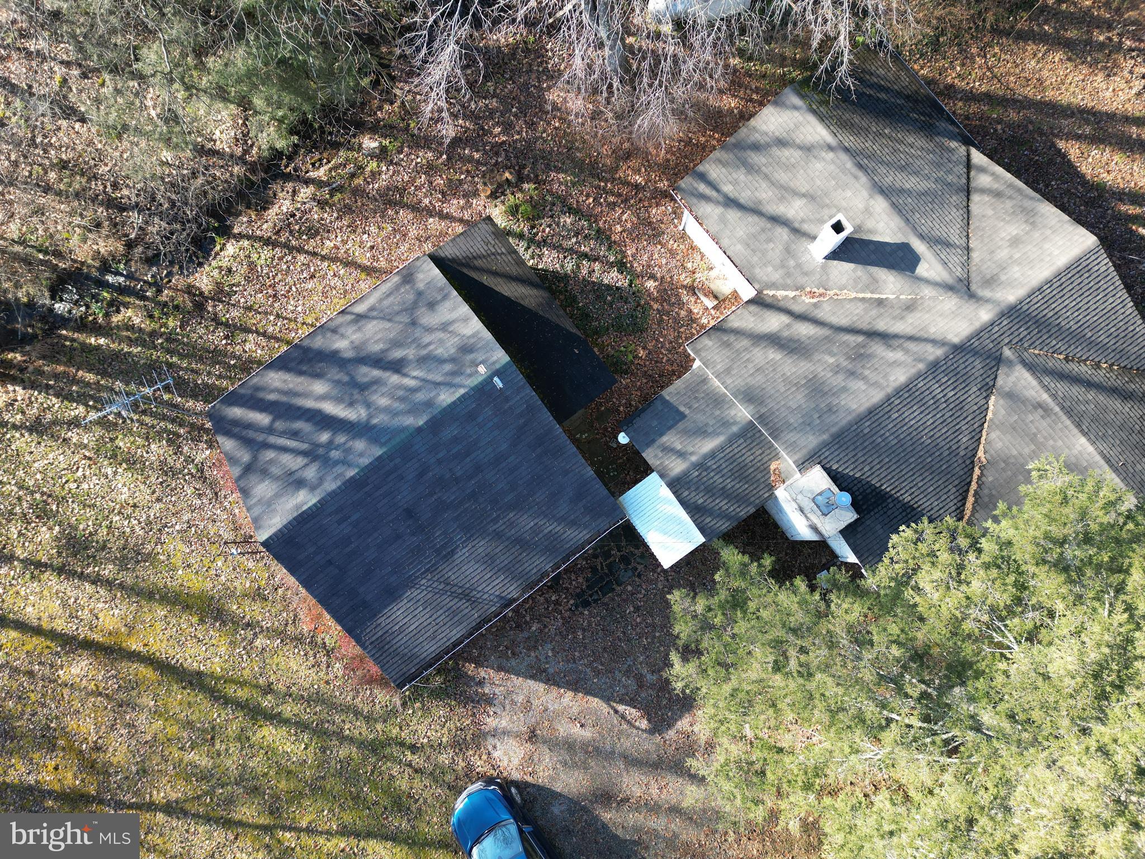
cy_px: 430
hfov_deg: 71.6
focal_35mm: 24
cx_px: 572
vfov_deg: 56.8
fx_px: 794
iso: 100
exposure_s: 1/240
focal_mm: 6.72
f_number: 1.7
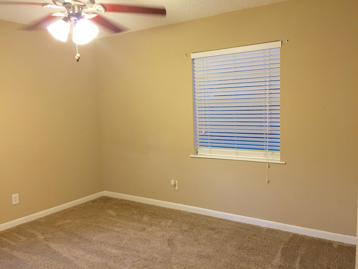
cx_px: 179
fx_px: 300
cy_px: 134
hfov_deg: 61.7
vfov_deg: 48.2
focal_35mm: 29
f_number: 2.2
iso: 160
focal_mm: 4.15
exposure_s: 1/30
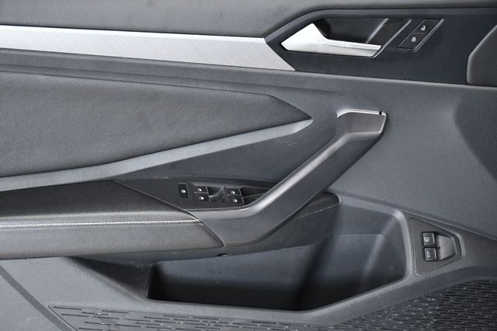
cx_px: 248
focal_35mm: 72
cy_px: 166
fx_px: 993
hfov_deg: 28.1
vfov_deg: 18.9
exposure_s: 1/125
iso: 2500
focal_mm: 48
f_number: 5.6
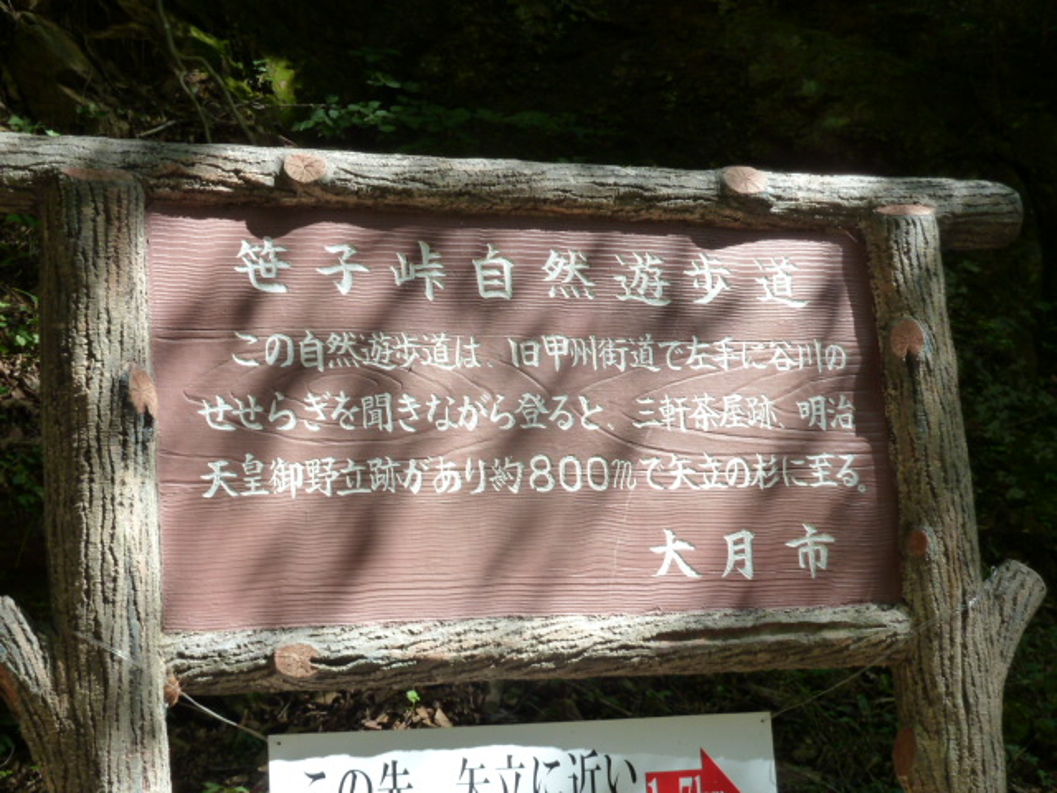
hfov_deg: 29.0
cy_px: 396
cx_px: 528
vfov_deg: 21.9
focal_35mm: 67
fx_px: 2046
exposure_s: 1/160
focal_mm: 11
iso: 125
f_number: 4.1
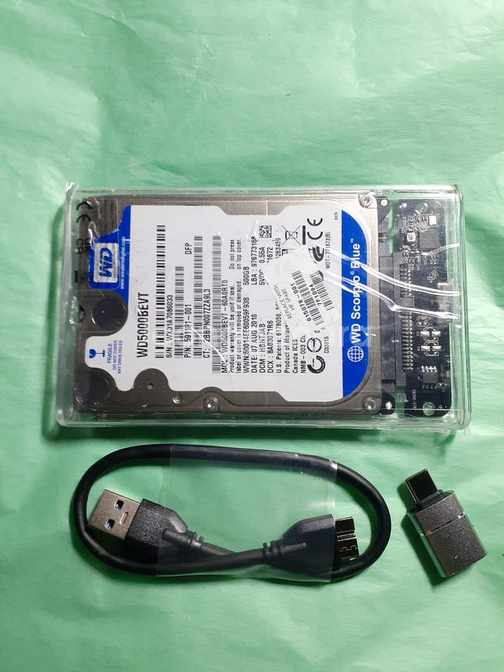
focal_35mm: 27
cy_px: 336
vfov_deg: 65.3
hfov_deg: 51.4
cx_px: 252
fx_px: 524
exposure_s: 1/24
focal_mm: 3.6
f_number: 1.9
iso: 250
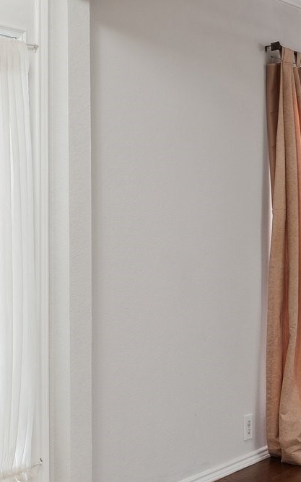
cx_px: -90
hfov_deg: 23.0
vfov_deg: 40.3
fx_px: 657
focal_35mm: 50
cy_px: 234
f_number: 8
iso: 320
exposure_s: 1/15
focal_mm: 16
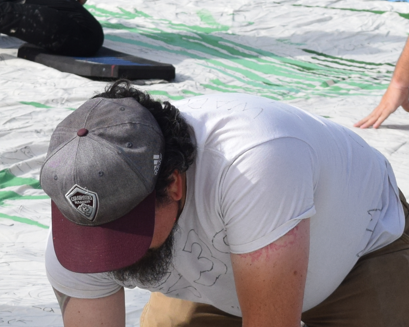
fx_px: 2954
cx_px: 225
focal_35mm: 244
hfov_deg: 7.9
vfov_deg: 6.3
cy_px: 83
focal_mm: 38
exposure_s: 1/1600
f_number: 7.1
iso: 400
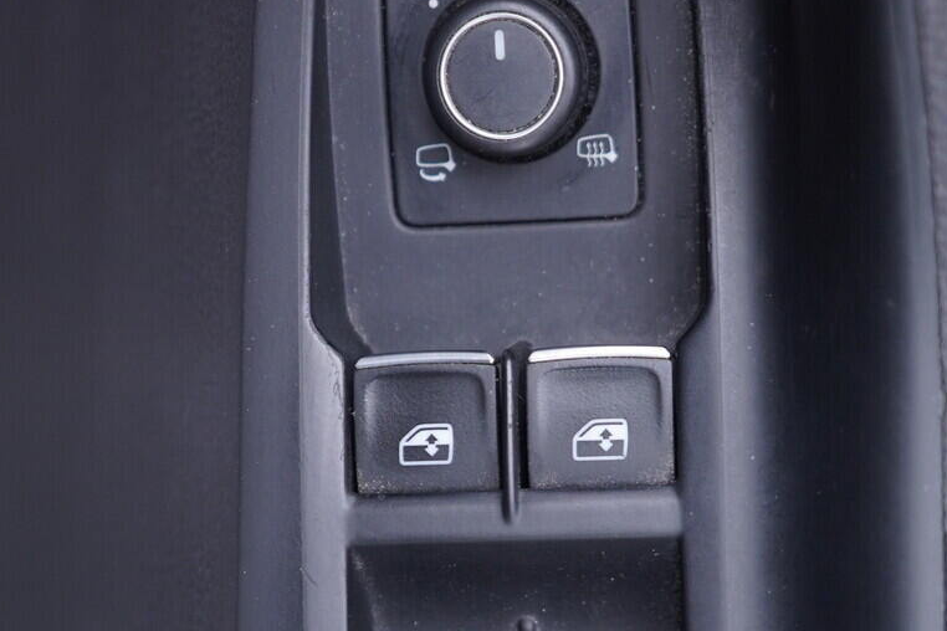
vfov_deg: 19.9
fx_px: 1789
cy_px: 482
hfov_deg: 29.6
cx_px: 517
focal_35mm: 68
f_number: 2.8
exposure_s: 1/40
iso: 250
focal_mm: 24
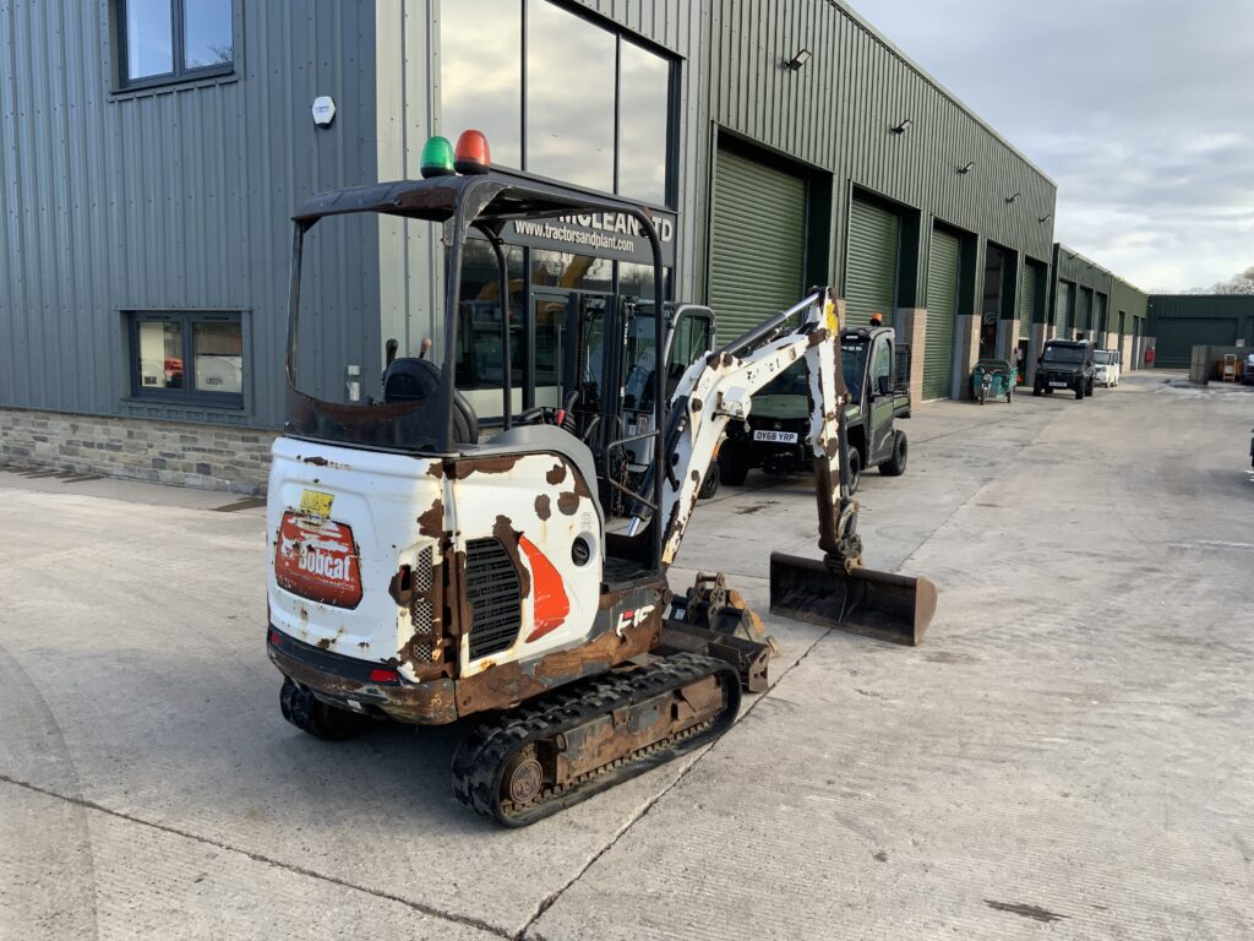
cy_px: 470
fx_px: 1051
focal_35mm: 29
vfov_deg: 48.2
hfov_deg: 61.7
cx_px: 627
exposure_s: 1/500
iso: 16
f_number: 1.8
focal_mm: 3
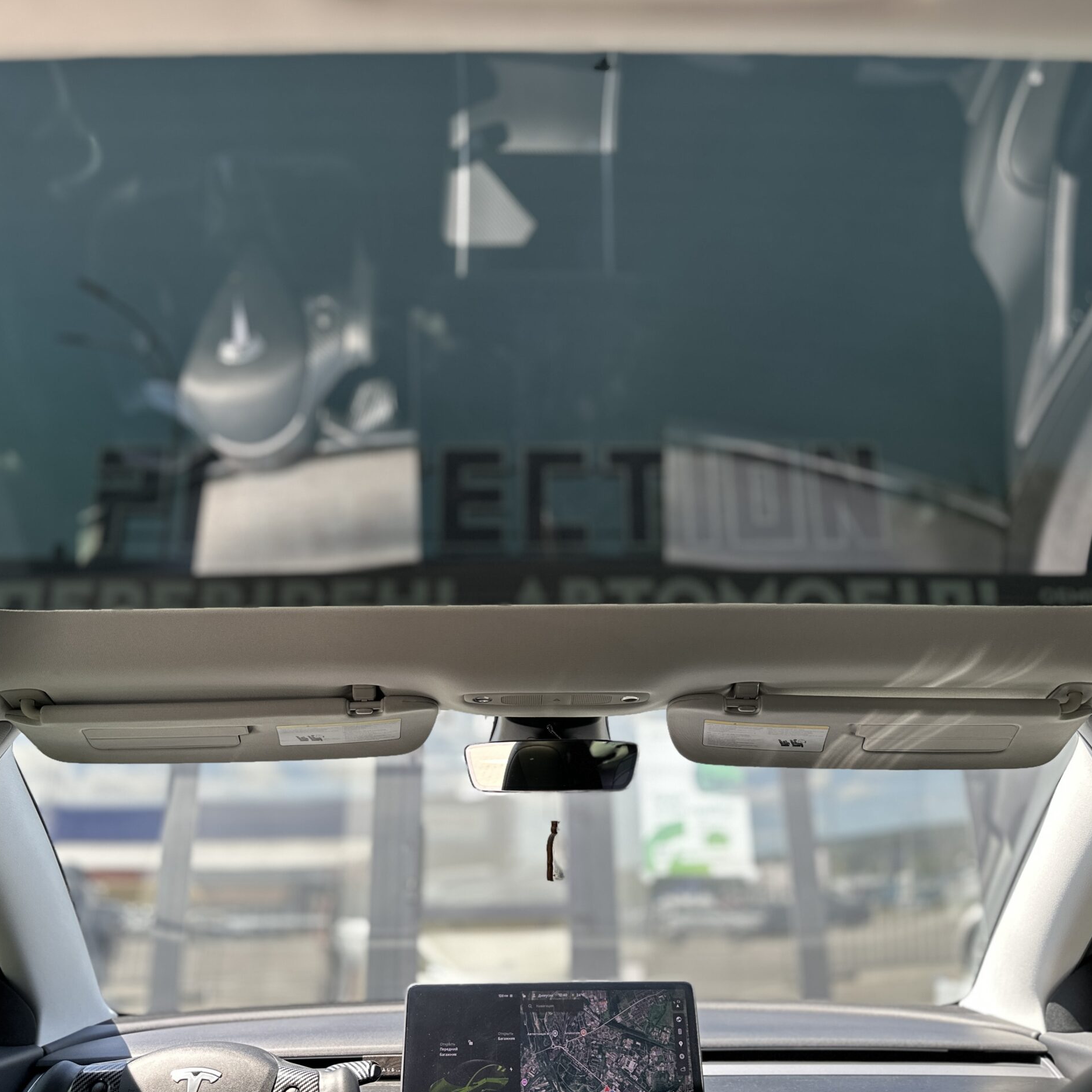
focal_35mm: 29
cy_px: 550
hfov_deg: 55.6
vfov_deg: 55.6
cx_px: 529
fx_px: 1035
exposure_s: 1/414
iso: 80
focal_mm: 6.86
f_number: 1.78
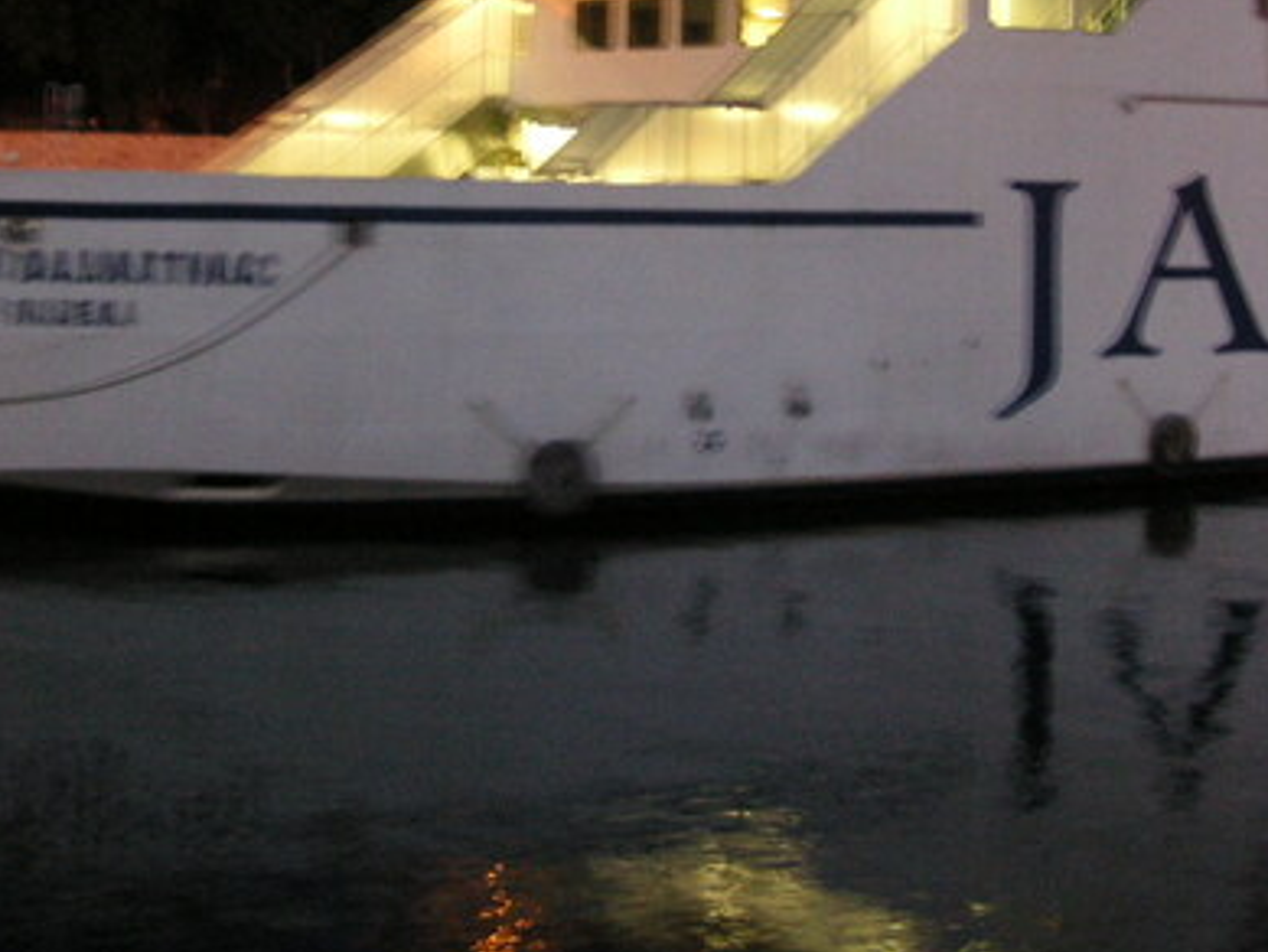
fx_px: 2785
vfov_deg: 19.1
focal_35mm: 76
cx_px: 645
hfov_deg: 25.7
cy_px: 101
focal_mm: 6.1
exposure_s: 1/2
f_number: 2.8
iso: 100
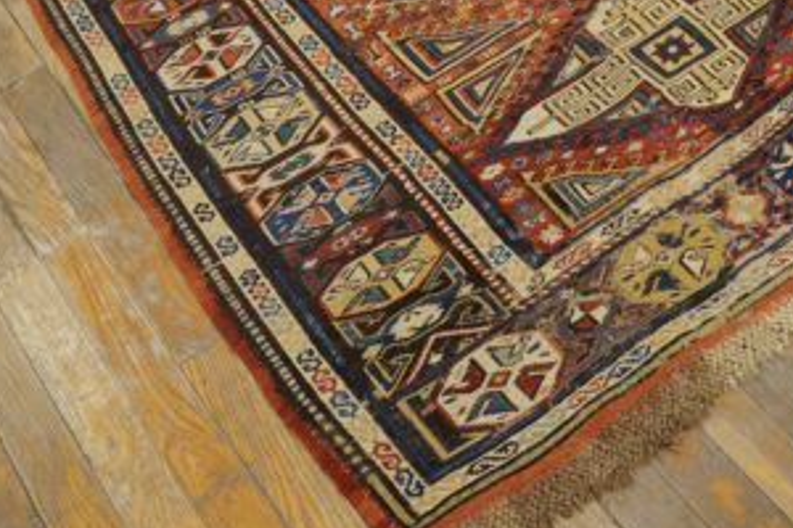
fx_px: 1189
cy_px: 9
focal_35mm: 54
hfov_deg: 36.5
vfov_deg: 24.0
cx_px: 523
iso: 1600
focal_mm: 18
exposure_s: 1/160
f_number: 4
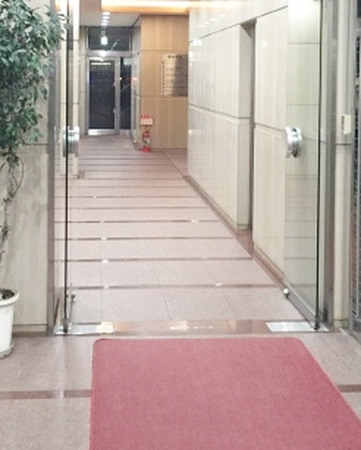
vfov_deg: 31.3
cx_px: 163
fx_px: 787
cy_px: 110
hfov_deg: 25.8
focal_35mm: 59
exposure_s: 1/15
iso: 80
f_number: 2.2
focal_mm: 4.15
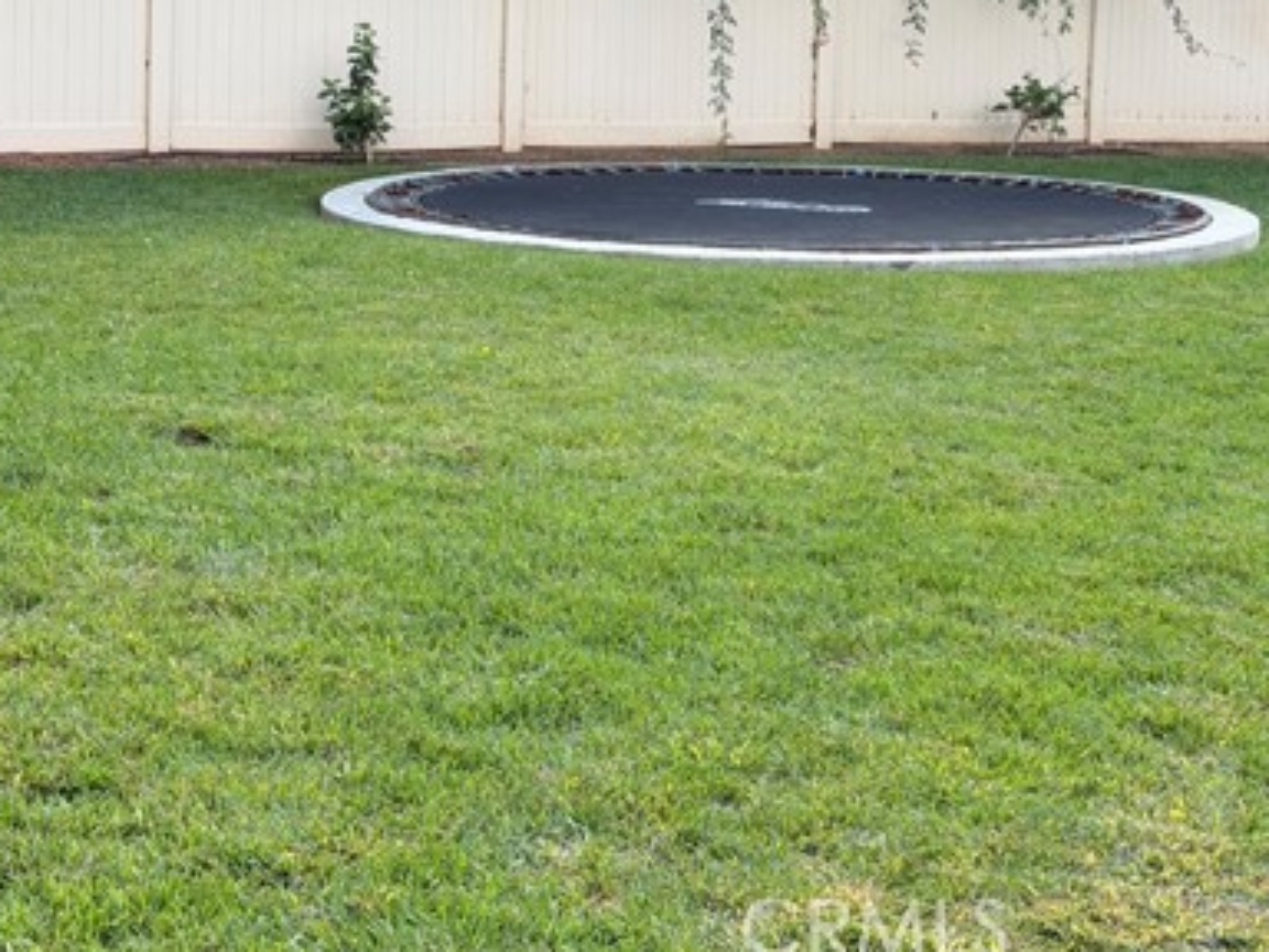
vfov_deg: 18.3
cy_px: 182
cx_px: 744
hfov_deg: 24.4
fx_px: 2933
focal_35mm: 80
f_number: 1.78
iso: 64
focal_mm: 6.76
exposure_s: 1/987
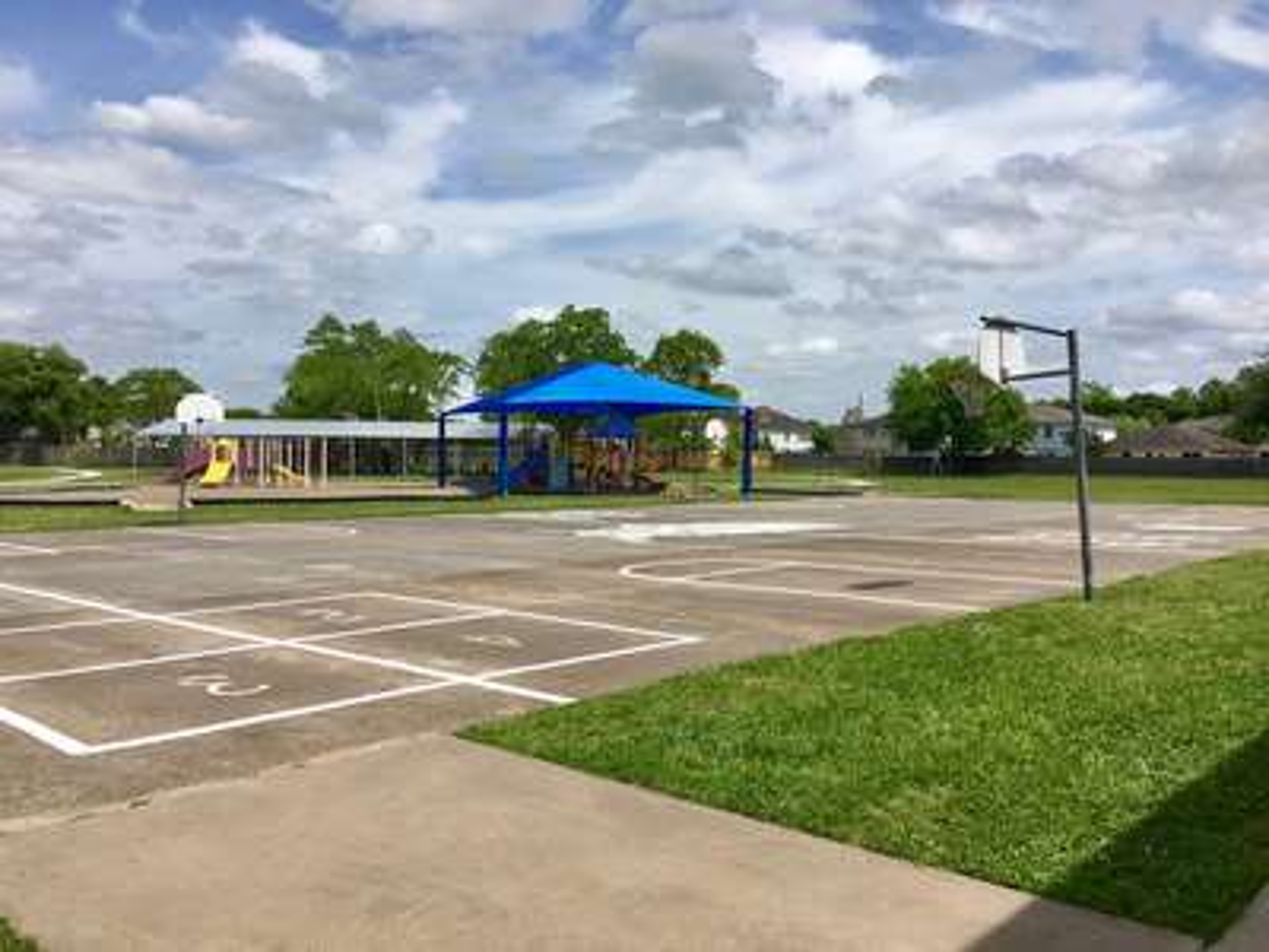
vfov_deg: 48.2
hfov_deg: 61.7
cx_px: 634
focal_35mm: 29
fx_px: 1063
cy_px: 476
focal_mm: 4.15
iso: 25
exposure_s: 1/2481
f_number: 2.2
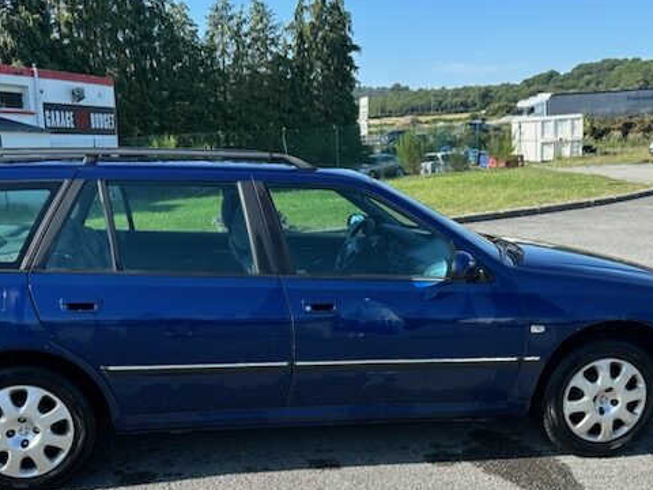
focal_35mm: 40
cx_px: 279
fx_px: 755
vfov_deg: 35.7
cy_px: 314
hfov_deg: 46.7
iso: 80
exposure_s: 1/2203
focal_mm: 6.86
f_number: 1.78
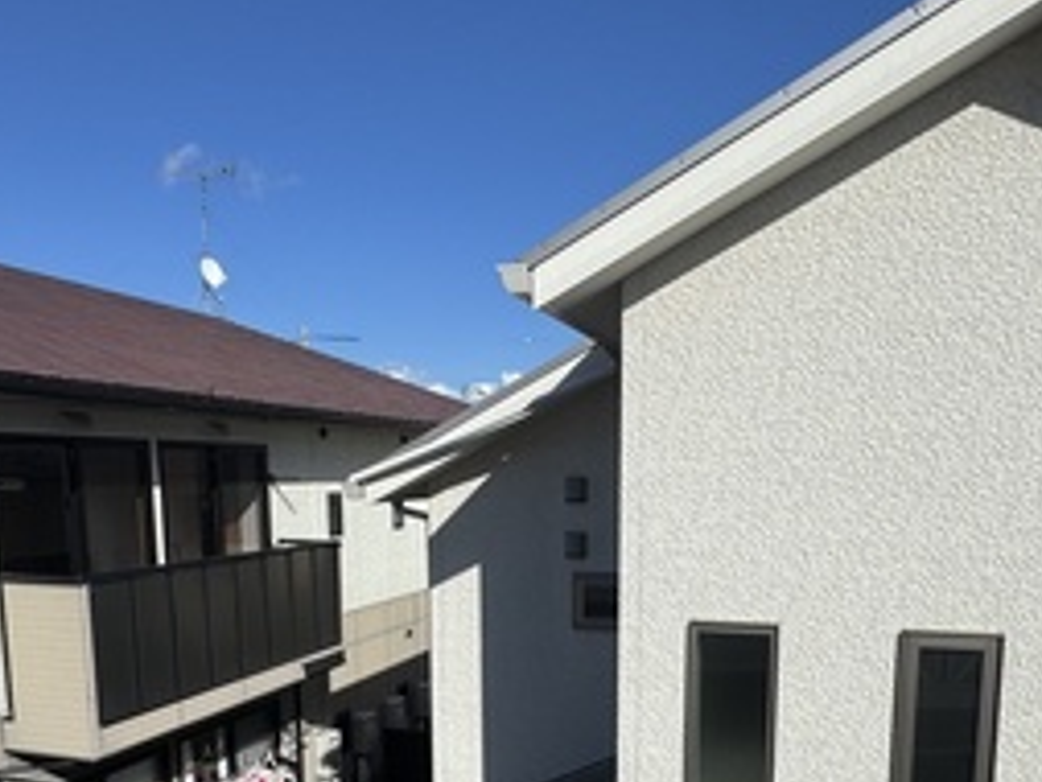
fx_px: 934
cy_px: 621
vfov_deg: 43.4
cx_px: 531
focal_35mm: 31
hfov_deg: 58.3
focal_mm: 2.22
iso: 40
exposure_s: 1/3906
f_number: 2.2
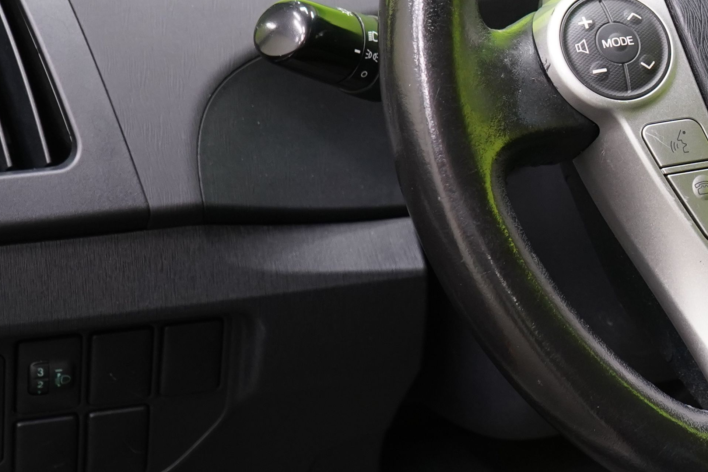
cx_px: 882
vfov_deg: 13.2
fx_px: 2026
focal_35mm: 103
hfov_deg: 18.6
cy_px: 36
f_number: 5.6
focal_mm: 33
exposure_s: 1/20
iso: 1250
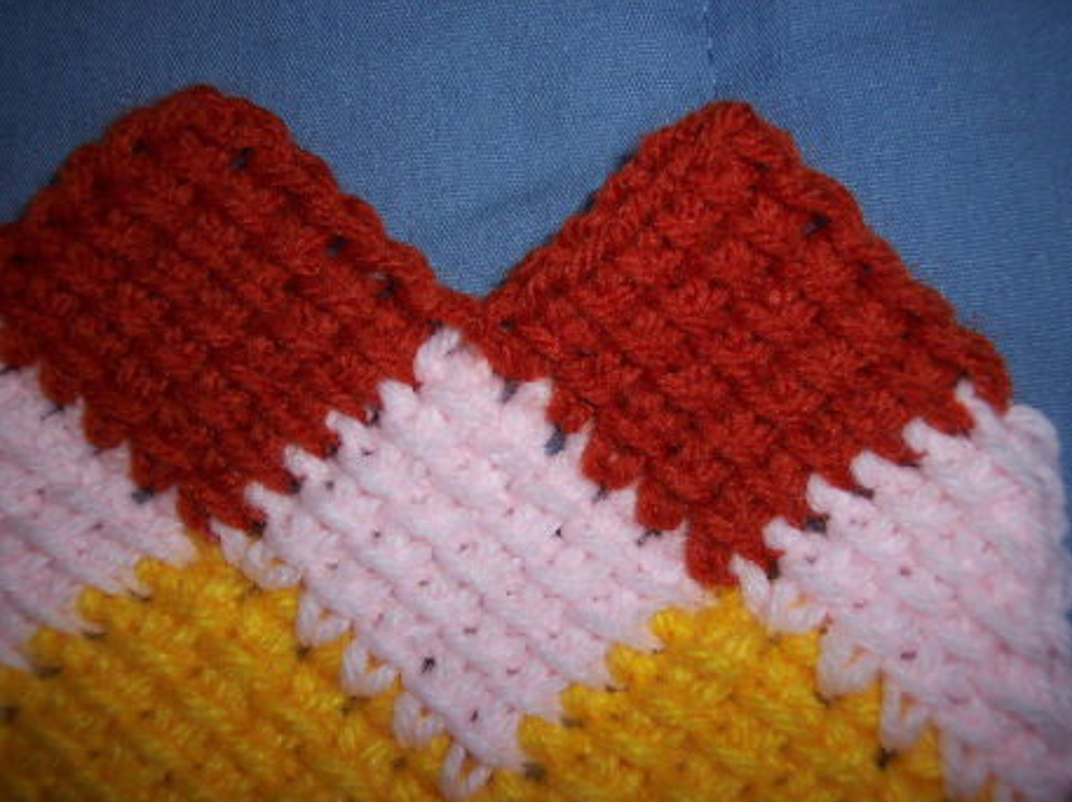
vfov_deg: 35.1
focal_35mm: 41
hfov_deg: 45.8
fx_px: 1269
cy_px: 420
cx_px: 525
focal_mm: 8
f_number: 2.8
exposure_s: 1/60
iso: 100
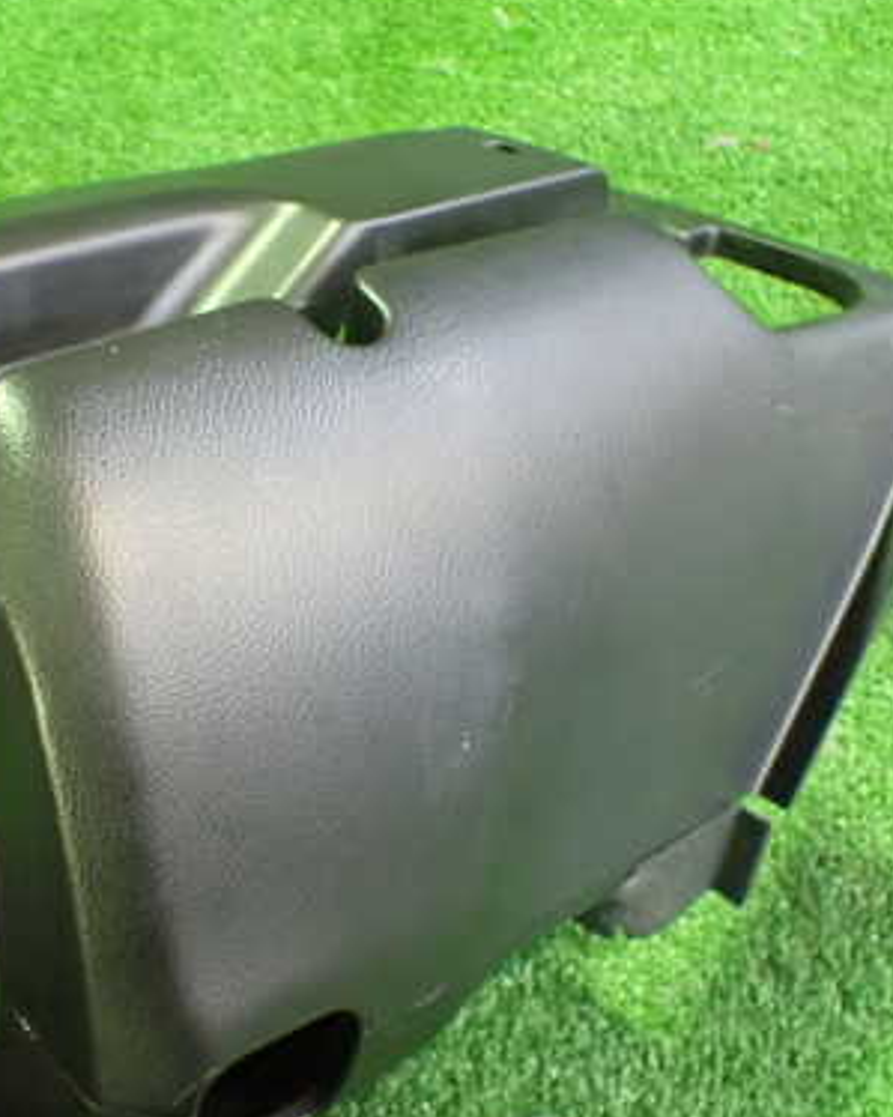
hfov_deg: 31.8
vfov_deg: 39.4
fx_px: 1553
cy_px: 651
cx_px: 281
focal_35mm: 47
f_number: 2.3
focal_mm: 5.4
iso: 1250
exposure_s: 1/30
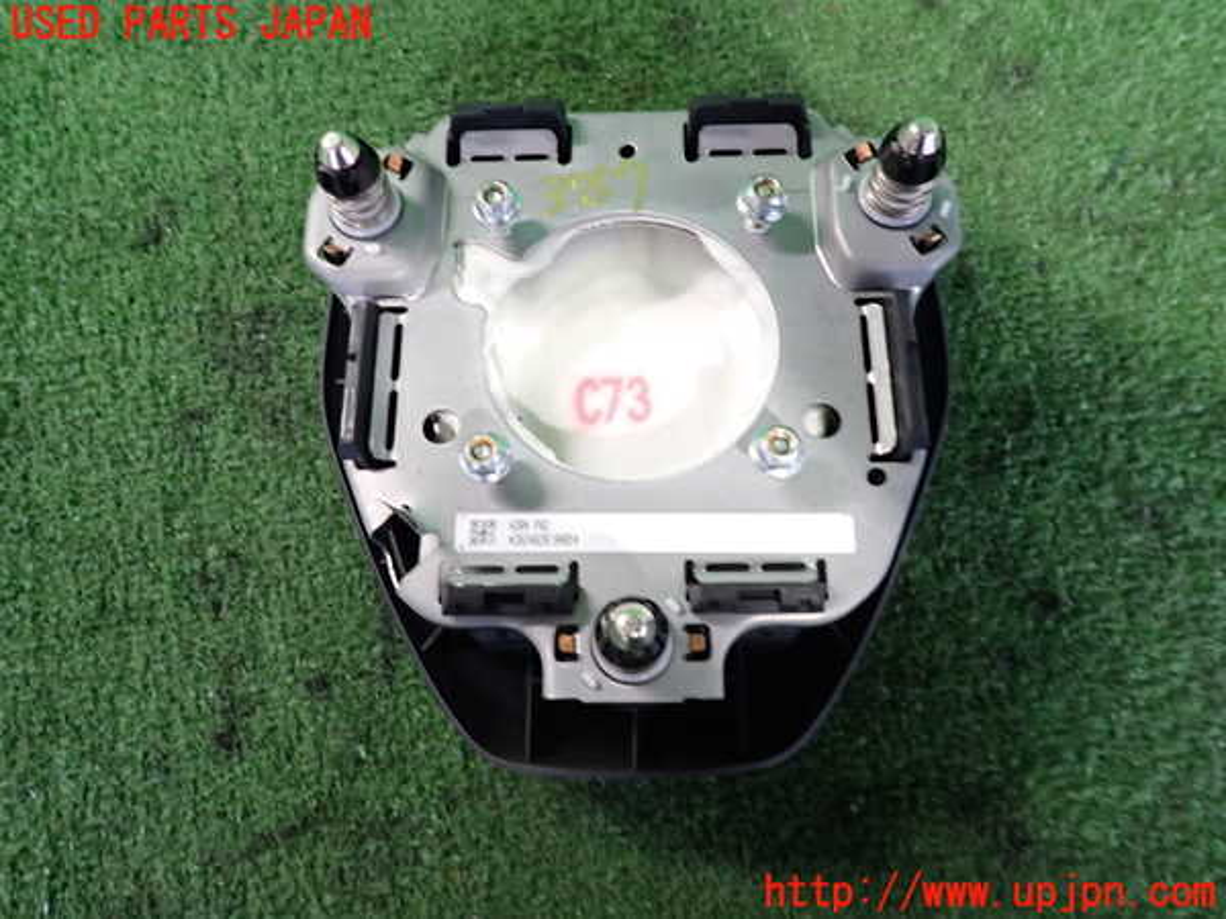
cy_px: 460
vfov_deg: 54.9
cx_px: 613
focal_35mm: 25
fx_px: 885
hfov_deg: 69.4
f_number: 2
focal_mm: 4.5
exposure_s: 1/30
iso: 400
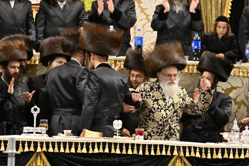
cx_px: 124
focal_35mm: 187
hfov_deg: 11.0
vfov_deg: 7.3
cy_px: 83
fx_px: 1293
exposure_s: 1/200
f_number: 2.8
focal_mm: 125
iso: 1000
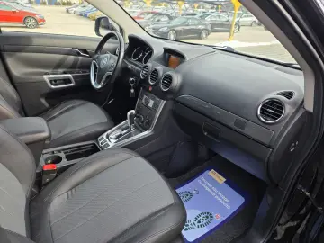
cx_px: 162
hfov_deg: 73.9
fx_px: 215
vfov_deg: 58.9
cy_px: 122
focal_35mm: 23
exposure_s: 1/359
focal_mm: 6.25
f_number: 1.7
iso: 50
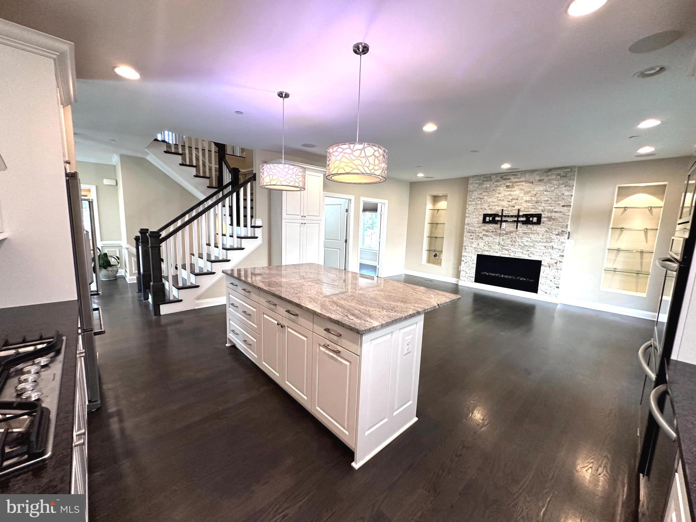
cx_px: 348
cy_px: 261
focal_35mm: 14
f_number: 2.2
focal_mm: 2.22
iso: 250
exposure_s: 1/120
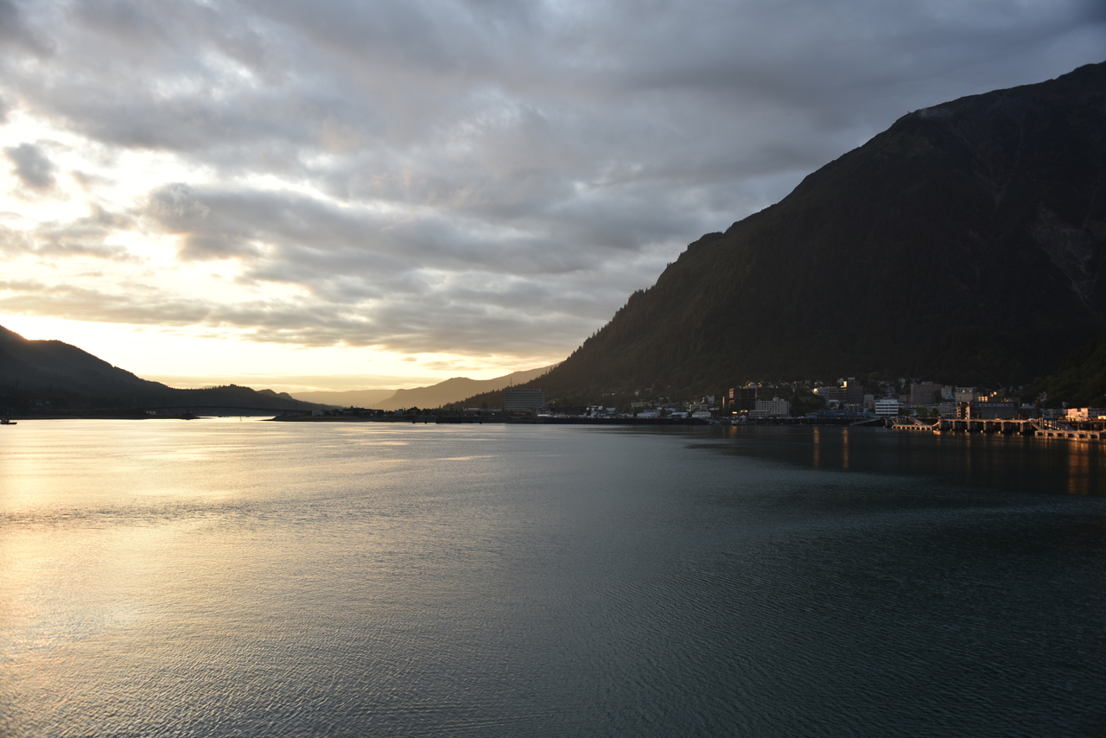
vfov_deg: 38.9
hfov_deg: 55.8
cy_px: 369
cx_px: 553
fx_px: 1045
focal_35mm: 34
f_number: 5
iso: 100
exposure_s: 1/100
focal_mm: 34
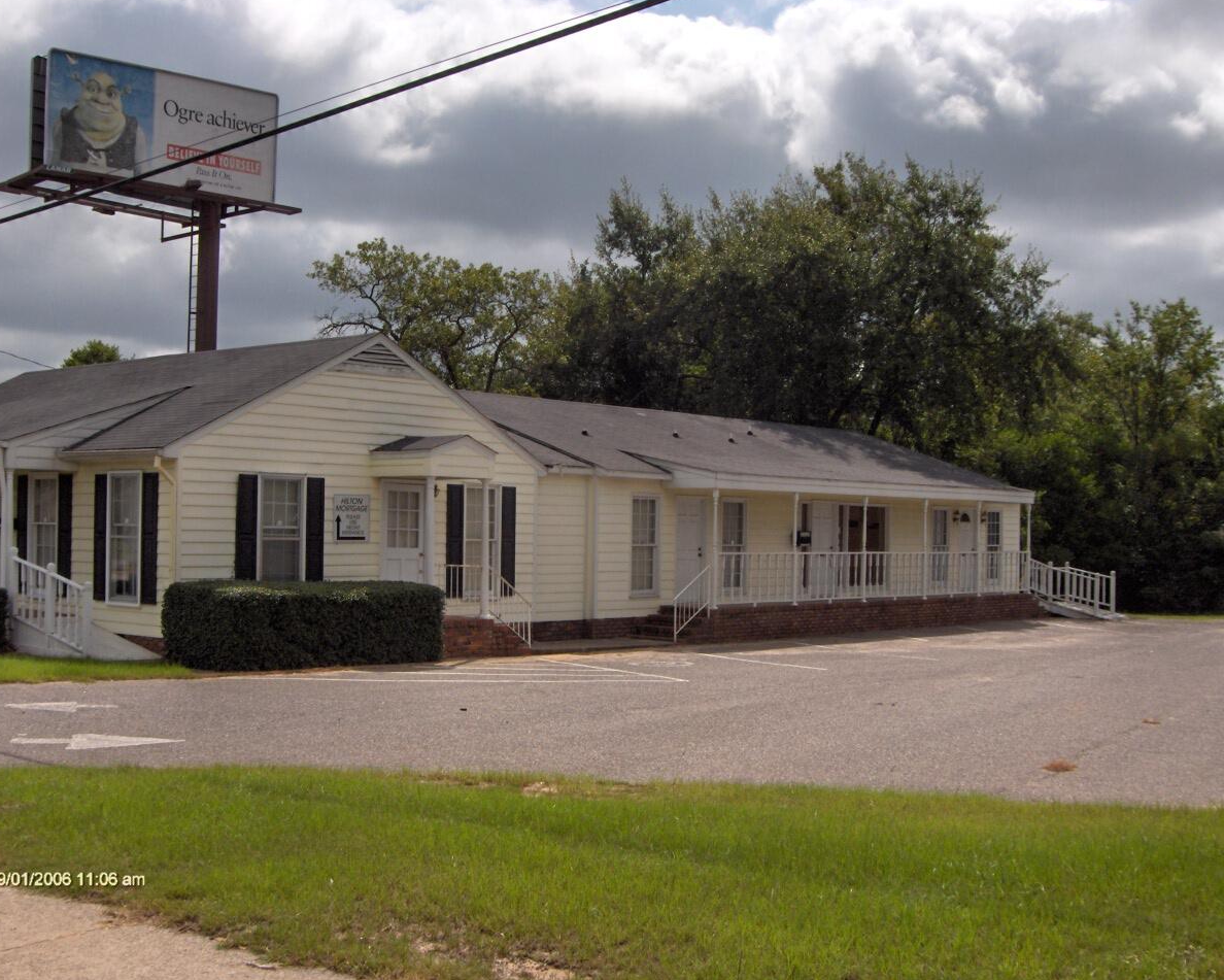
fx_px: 1486
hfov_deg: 44.8
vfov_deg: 36.5
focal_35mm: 41
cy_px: 487
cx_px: 581
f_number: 4.8
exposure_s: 1/1333
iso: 100
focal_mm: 8
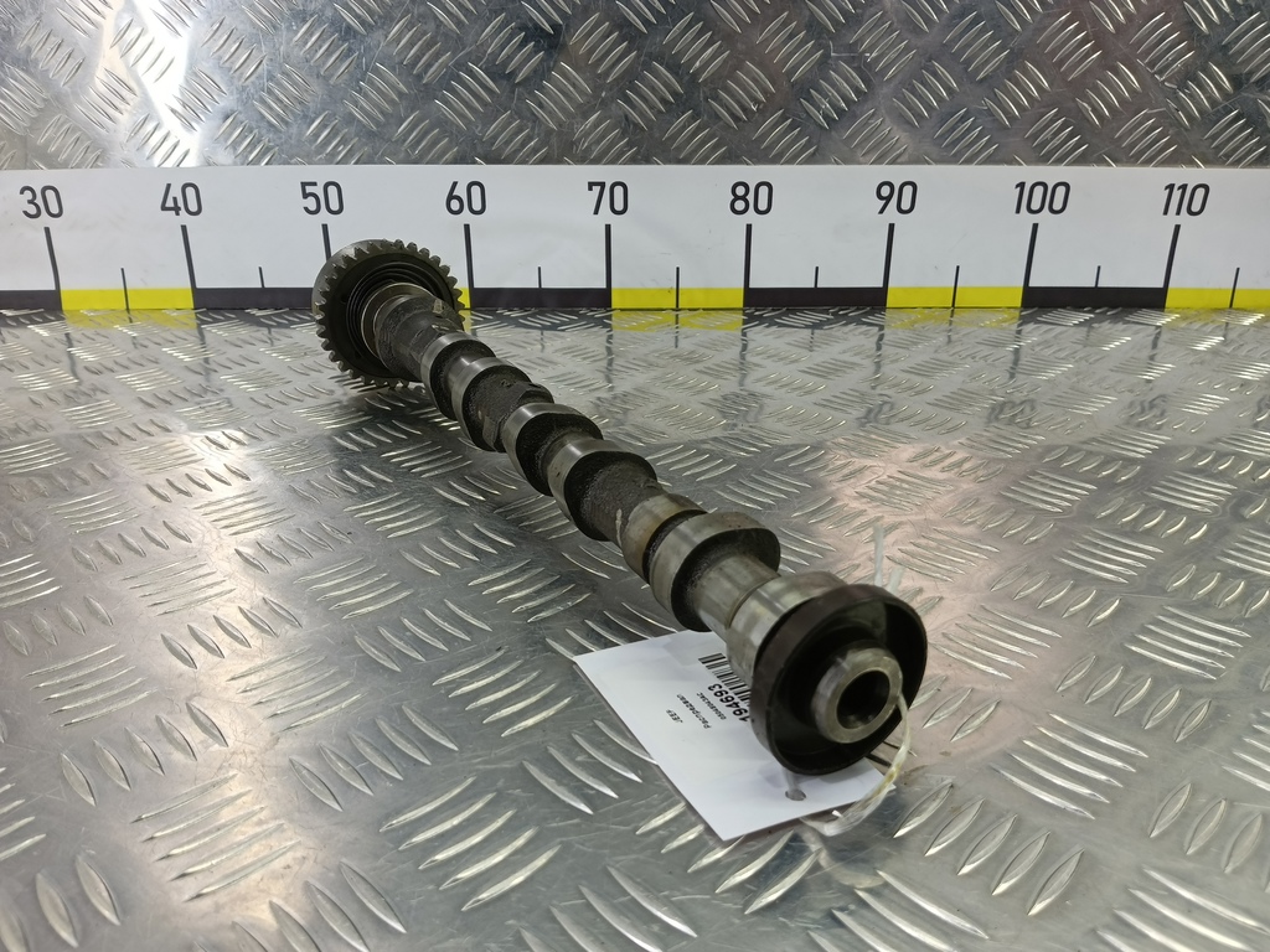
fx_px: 844
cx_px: 635
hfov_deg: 73.9
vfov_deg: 58.9
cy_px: 476
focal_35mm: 23
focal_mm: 4.11
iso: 101
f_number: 1.6
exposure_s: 1/50
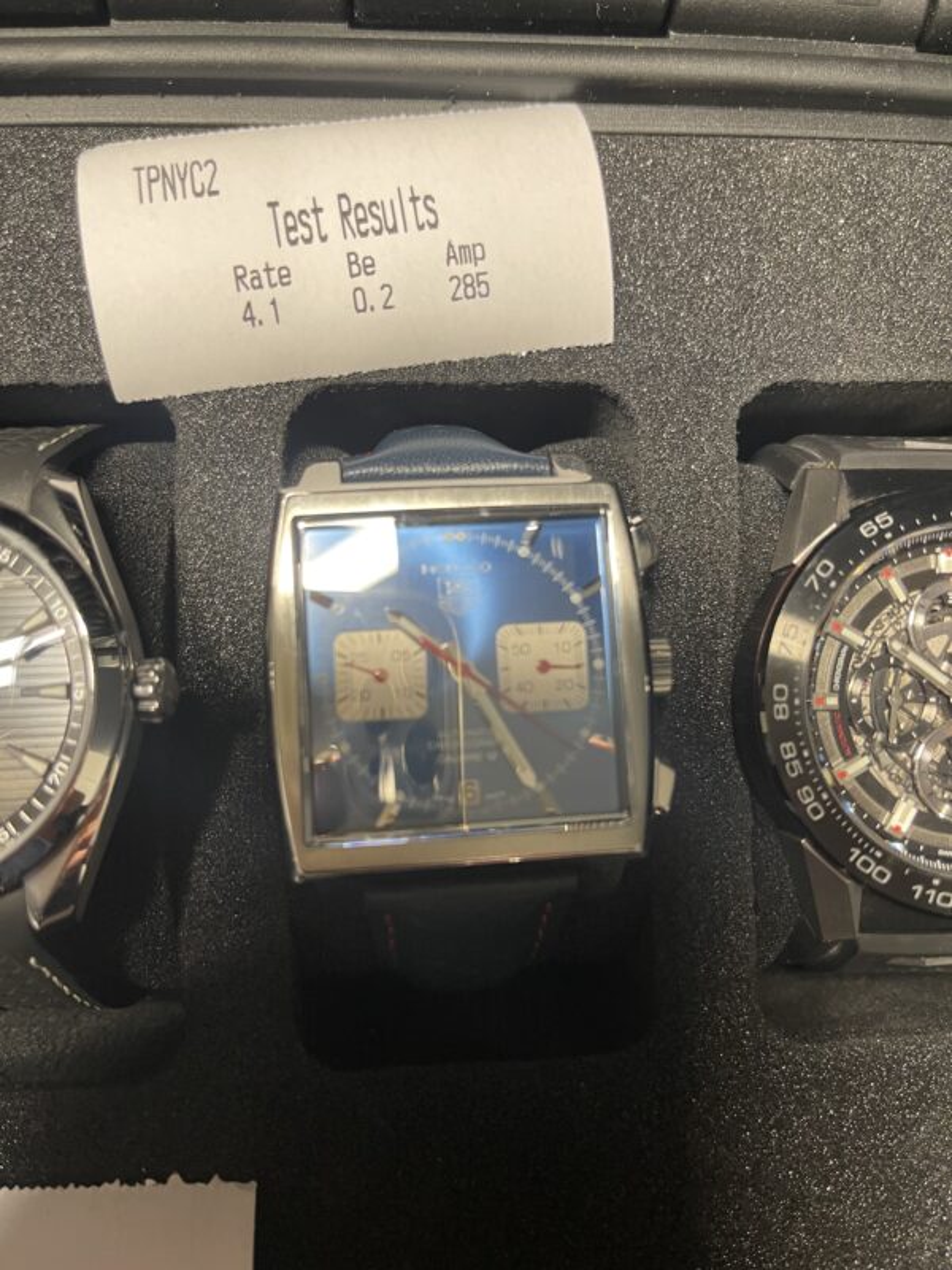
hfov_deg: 54.9
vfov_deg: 69.4
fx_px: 917
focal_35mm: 25
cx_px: 476
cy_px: 635
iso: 125
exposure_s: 1/60
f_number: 1.6
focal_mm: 5.1
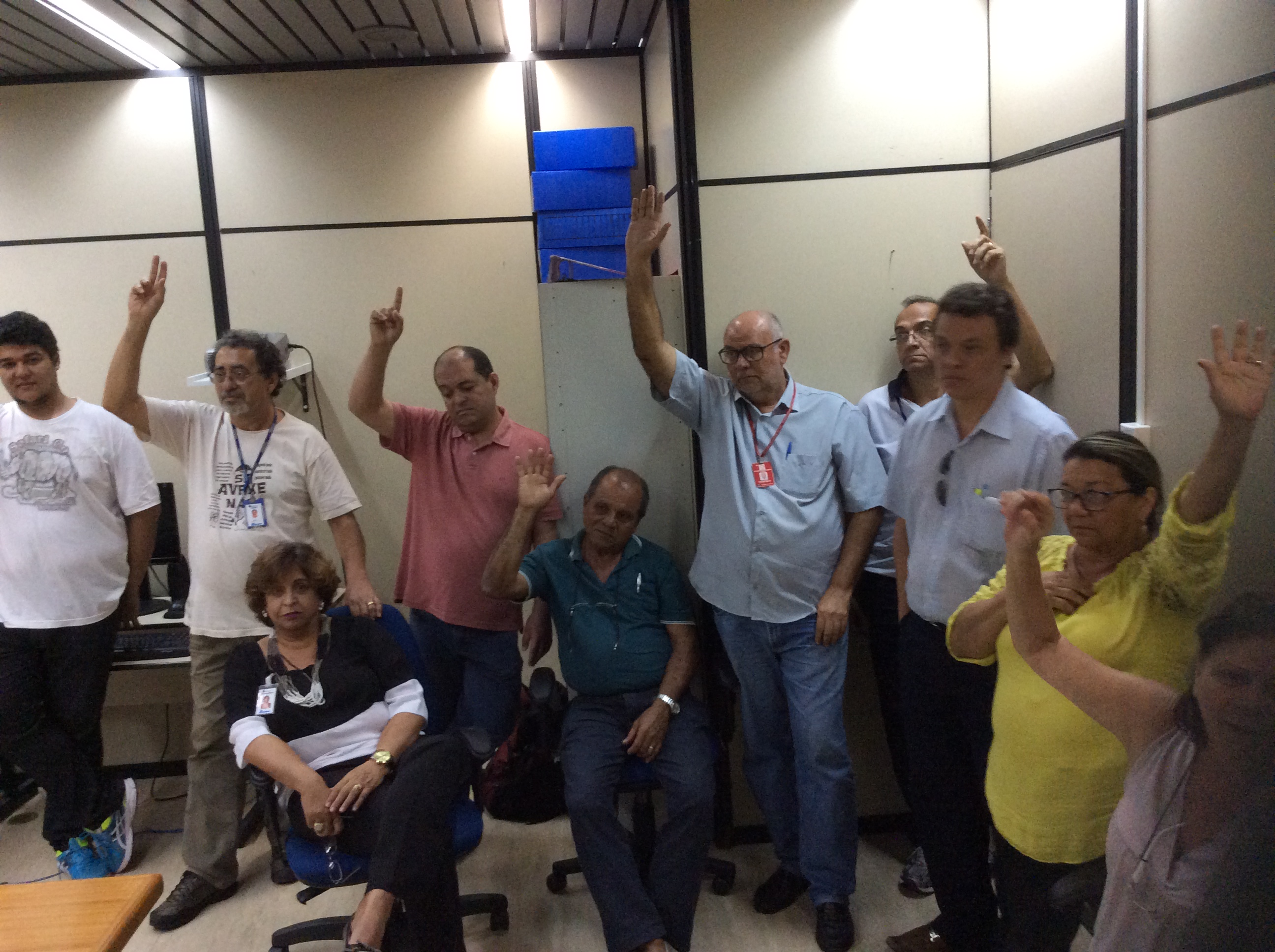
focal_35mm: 32
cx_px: 638
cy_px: 476
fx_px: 1177
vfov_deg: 44.1
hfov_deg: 56.9
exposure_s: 1/24
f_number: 2.4
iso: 200
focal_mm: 3.3
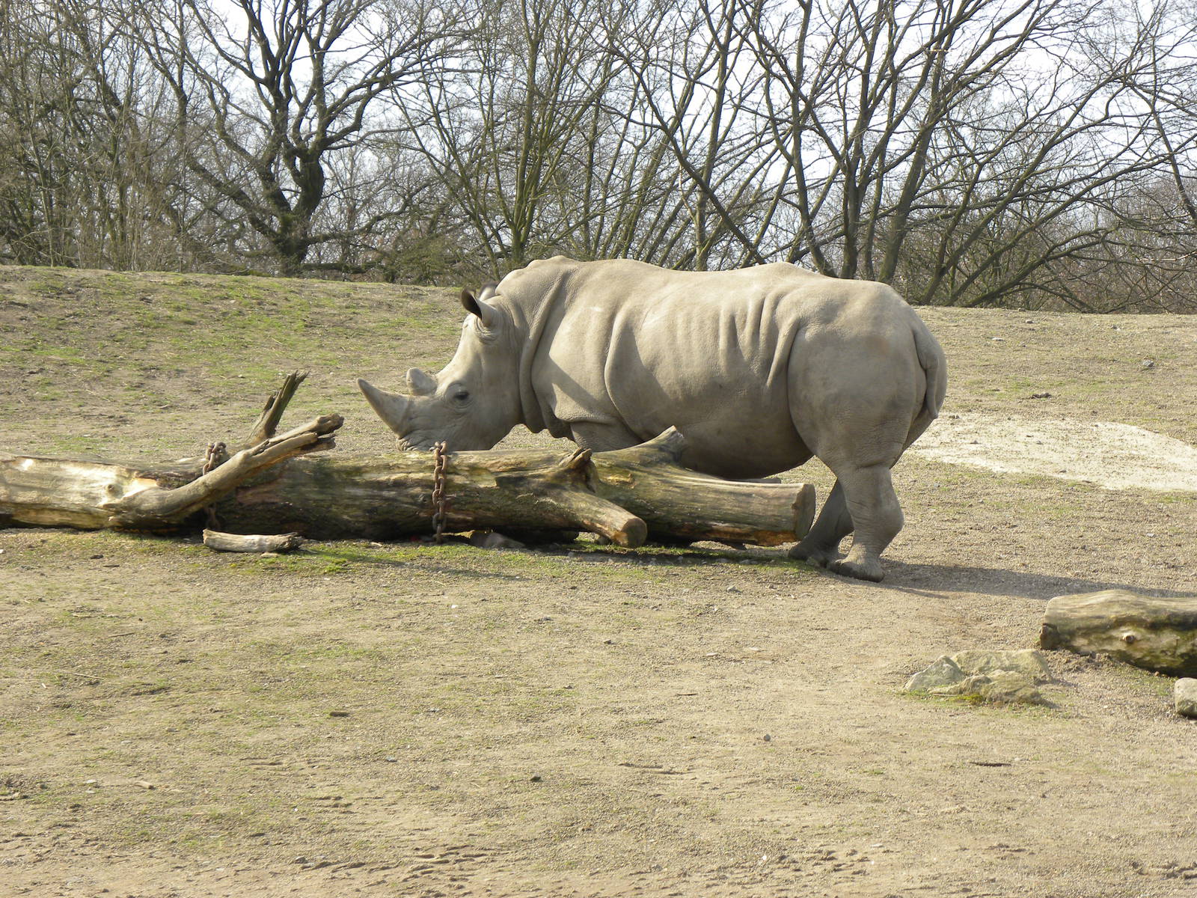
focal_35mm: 162
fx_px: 5602
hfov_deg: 12.2
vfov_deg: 9.2
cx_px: 598
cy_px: 449
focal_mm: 28.8
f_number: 4.5
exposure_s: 1/198
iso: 64
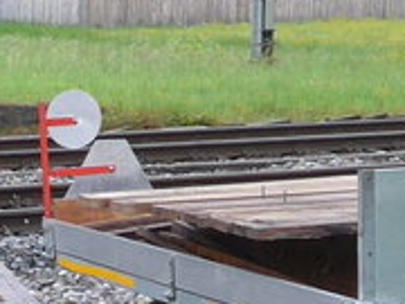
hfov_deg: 9.4
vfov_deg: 6.9
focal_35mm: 207
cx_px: -83
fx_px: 2422
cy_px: 640
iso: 80
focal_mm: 6.5
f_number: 2.8
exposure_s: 1/200
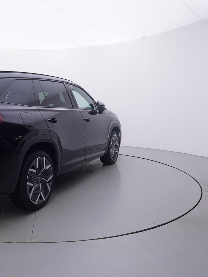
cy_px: 138
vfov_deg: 55.7
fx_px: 262
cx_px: 42
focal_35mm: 33
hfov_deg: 41.5
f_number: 5
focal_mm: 15
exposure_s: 1/80
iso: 200
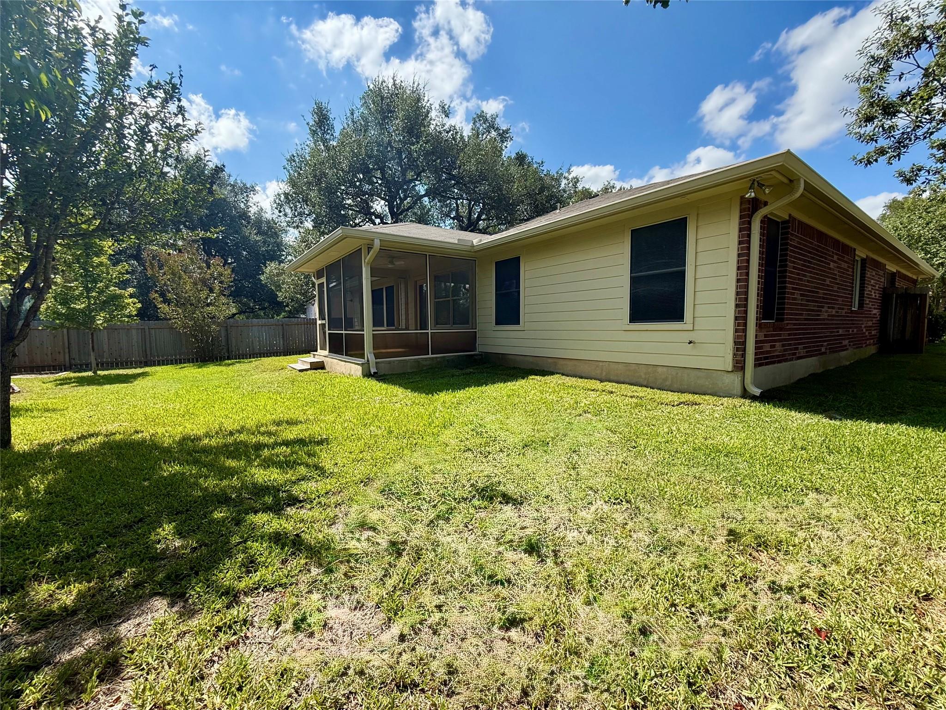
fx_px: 383
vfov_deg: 85.7
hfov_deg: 102.1
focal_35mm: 14
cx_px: 473
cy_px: 355
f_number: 2.2
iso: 50
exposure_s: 1/985
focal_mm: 2.22
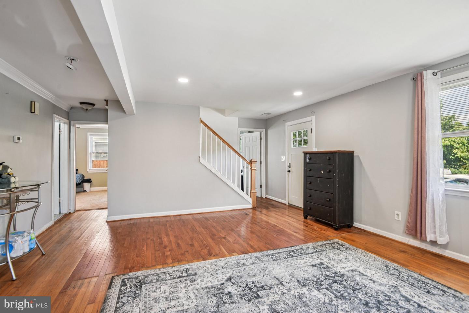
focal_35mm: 16
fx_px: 208
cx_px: 234
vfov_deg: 73.8
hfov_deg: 96.7
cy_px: 156
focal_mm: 16
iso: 400
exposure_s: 1/15
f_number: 7.1
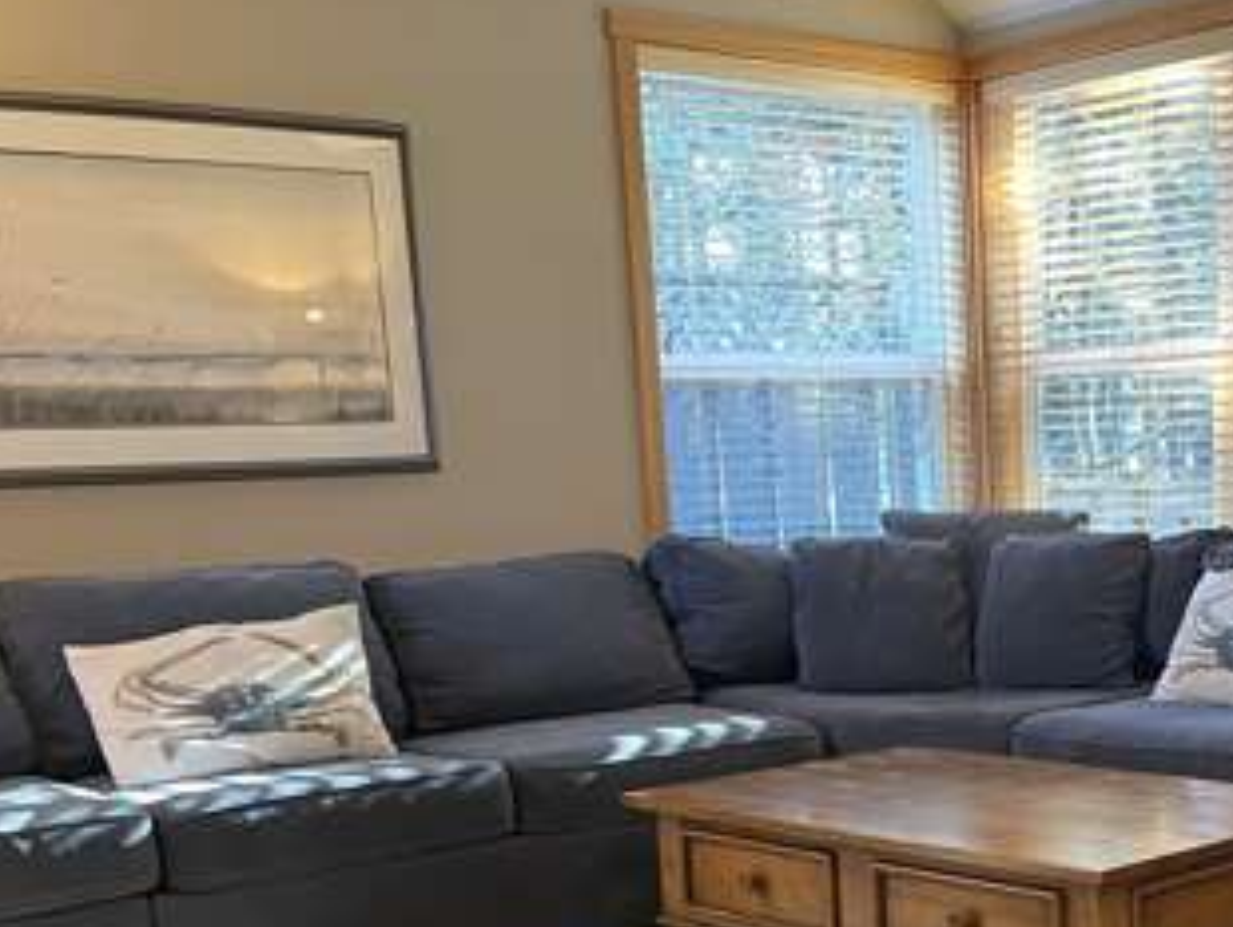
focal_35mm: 55
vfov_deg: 25.7
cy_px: 835
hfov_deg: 33.2
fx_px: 1961
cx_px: 1092
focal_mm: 5.1
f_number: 1.6
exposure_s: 1/40
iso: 500
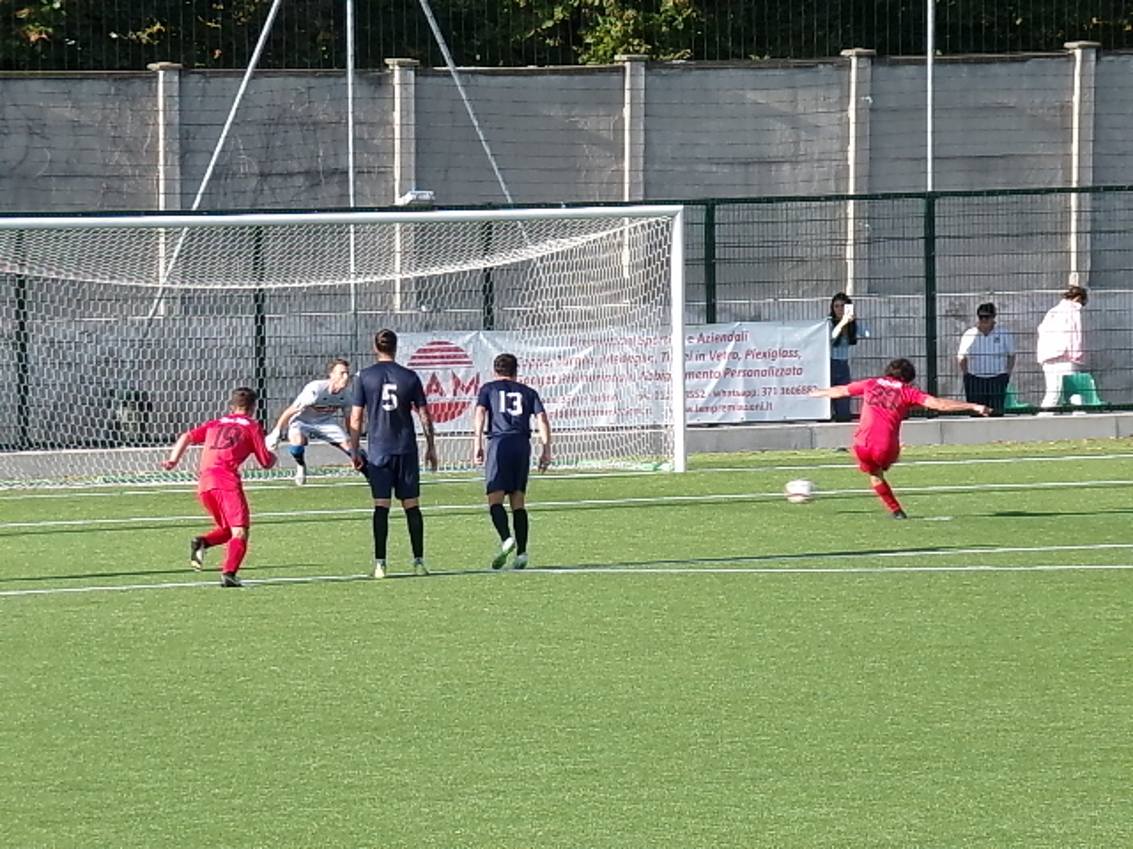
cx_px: 566
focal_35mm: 267
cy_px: 424
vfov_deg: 5.6
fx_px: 8739
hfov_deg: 7.4
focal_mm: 47.8
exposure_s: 1/200
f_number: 5.1
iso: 100
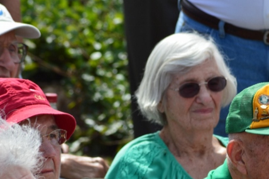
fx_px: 5027
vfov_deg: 2.0
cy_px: 120
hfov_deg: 3.1
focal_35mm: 673
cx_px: 182
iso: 400
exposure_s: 1/320
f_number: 10
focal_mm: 300
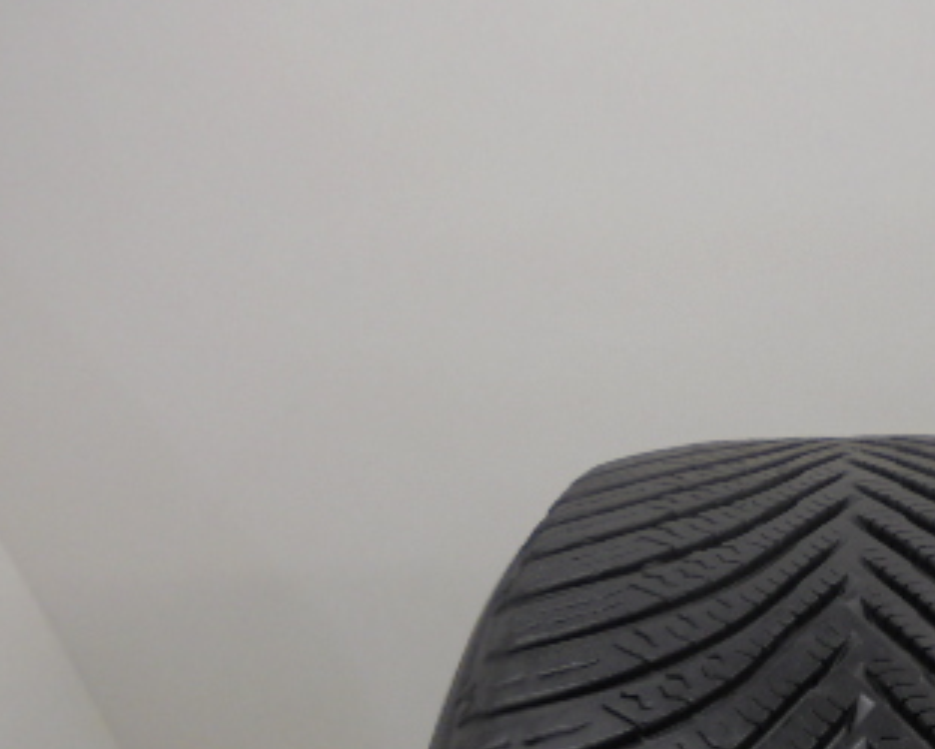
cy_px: 506
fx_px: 1440
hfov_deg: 34.5
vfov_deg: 28.9
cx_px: 794
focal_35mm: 52
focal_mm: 4.6
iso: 100
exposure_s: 1/30
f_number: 3.5
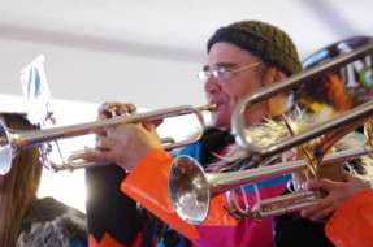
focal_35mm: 204
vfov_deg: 6.7
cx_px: 222
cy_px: 153
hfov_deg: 10.1
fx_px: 2109
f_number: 5.6
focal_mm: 78
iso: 3200
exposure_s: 1/13
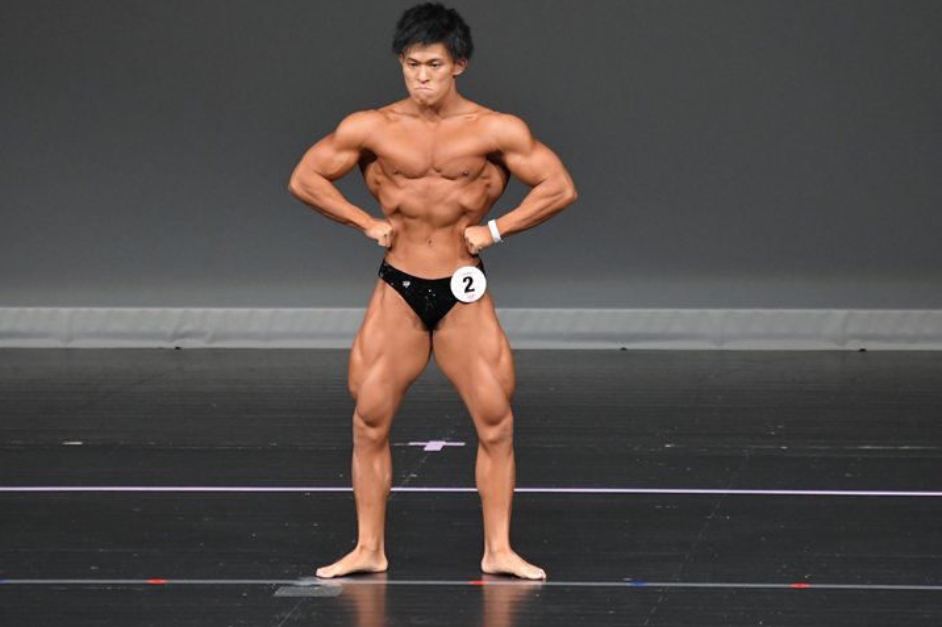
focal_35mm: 406
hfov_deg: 5.1
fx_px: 10621
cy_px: 302
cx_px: 483
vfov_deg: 3.4
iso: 4000
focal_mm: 250
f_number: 5.6
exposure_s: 1/400
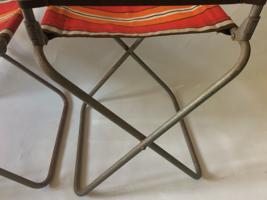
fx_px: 246
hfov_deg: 56.9
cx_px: 134
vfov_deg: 44.1
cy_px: 100
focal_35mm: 32
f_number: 2.4
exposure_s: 1/50
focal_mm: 3.3
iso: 40
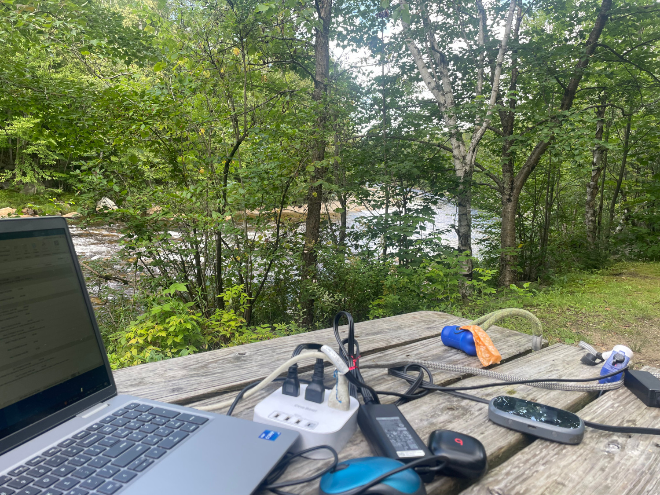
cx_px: 330
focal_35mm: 26
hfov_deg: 67.3
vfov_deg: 53.1
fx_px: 496
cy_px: 248
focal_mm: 4.2
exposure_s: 1/178
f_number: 1.6
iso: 32
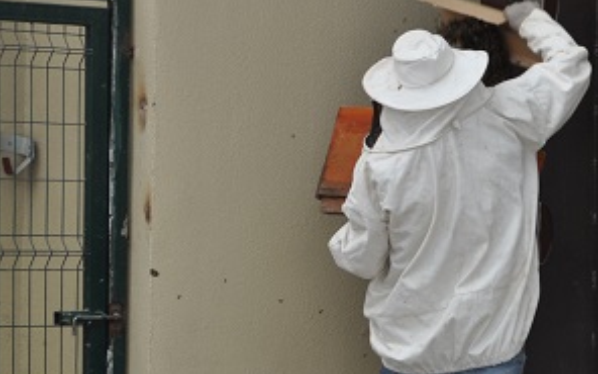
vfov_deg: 7.7
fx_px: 2771
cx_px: 493
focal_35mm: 170
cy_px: 188
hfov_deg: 12.3
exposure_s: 1/160
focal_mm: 55
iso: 200
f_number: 6.3
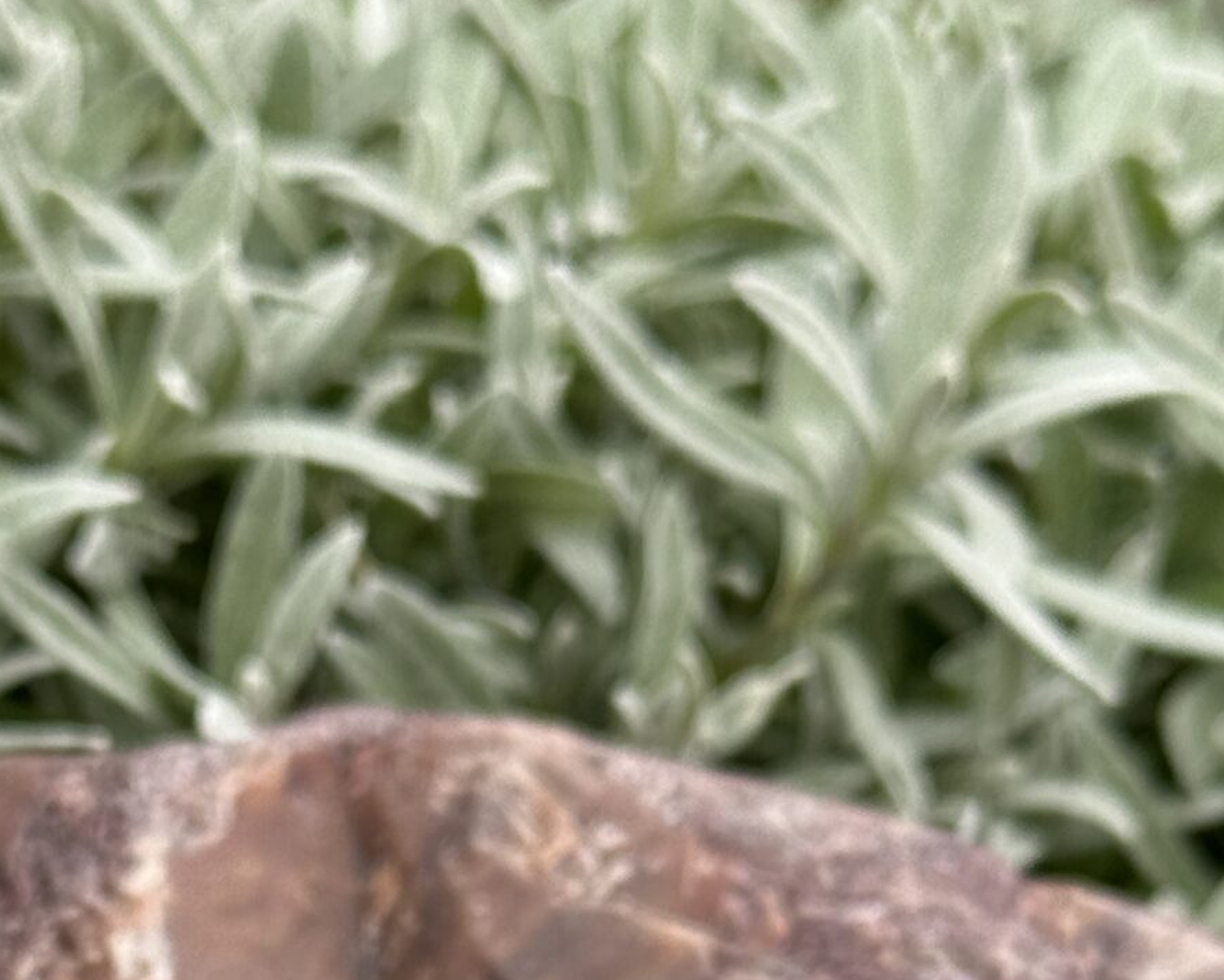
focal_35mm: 136
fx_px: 4928
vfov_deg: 10.8
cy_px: 1637
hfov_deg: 14.1
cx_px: 482
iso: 64
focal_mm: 6.76
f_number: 1.78
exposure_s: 1/611
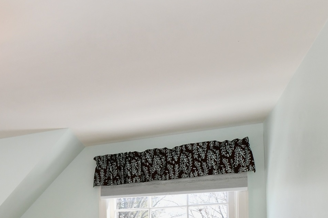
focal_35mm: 45
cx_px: -90
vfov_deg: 26.1
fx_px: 410
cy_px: 272
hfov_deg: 33.2
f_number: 8
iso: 640
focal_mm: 14
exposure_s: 1/250
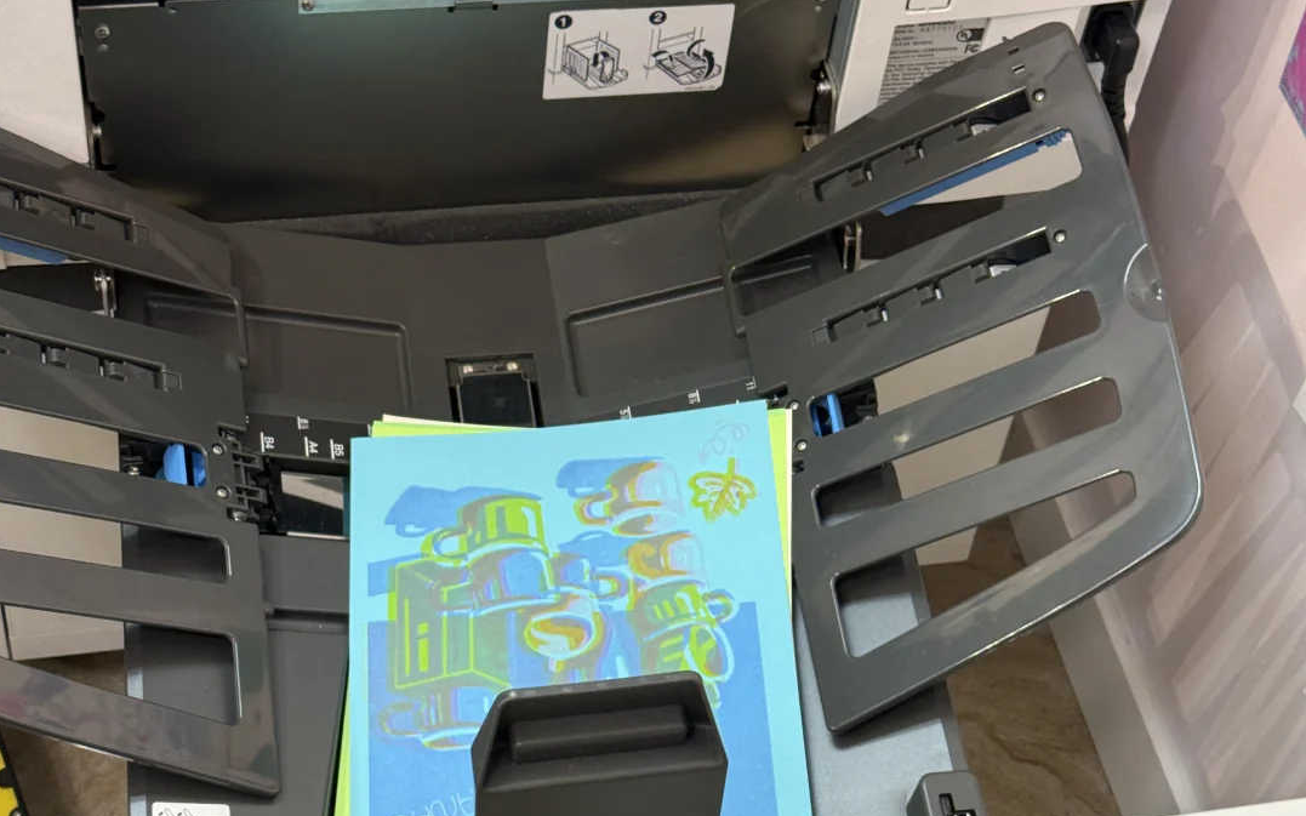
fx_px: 2420
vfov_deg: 19.1
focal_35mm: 68
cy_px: 483
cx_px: 652
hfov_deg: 30.2
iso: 80
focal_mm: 6.76
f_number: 1.78
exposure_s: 1/60
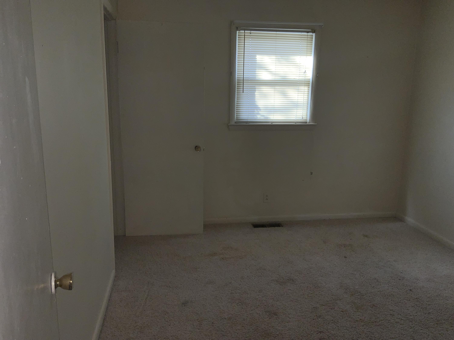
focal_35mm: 29
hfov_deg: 61.7
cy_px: 170
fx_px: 380
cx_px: 227
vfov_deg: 48.2
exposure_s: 1/60
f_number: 1.8
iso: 20
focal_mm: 3
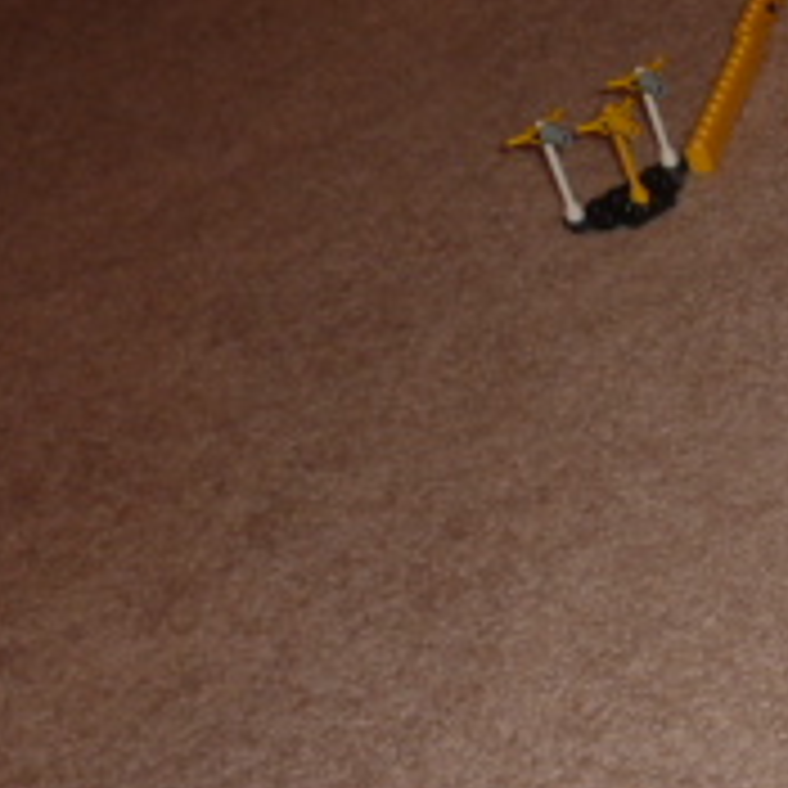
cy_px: 603
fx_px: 2086
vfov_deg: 21.2
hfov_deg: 19.7
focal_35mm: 81
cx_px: 1022
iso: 100
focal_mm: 4.1
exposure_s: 1/30
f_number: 3.3
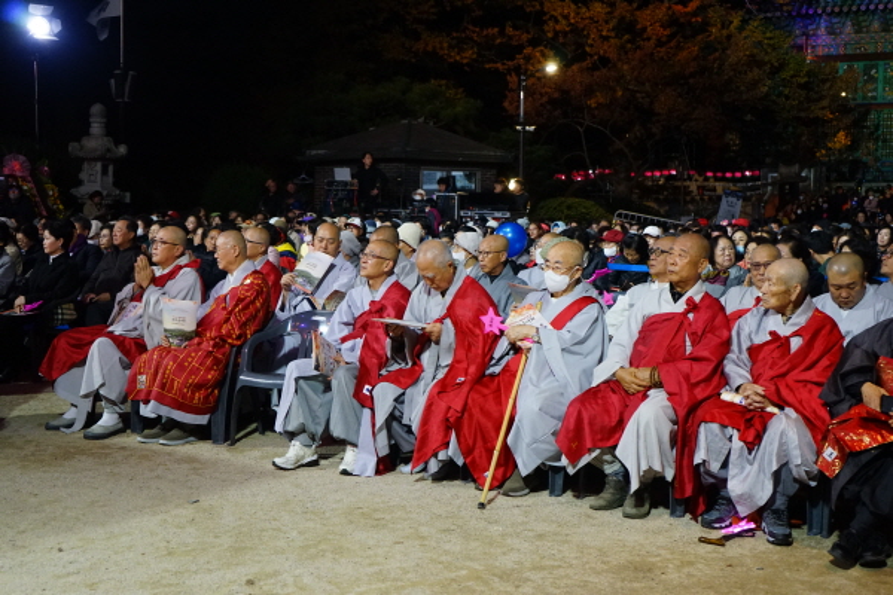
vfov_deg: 28.1
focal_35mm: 48
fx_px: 1191
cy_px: 298
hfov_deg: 41.1
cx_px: 446
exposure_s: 1/60
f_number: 4.5
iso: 3200
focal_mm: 48
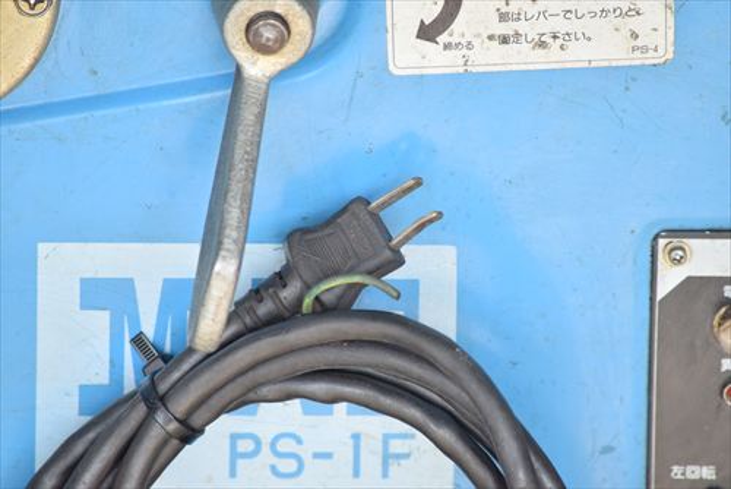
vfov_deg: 3.3
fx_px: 8533
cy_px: 244
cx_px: 366
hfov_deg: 4.9
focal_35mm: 420
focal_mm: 280
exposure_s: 1/1250
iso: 1250
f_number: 6.3
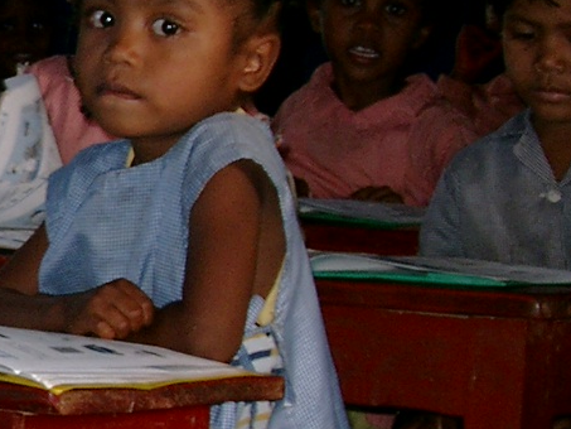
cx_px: -398
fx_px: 2854
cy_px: 299
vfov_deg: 8.6
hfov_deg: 10.8
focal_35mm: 173
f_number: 3
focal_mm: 10.2
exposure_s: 1/60
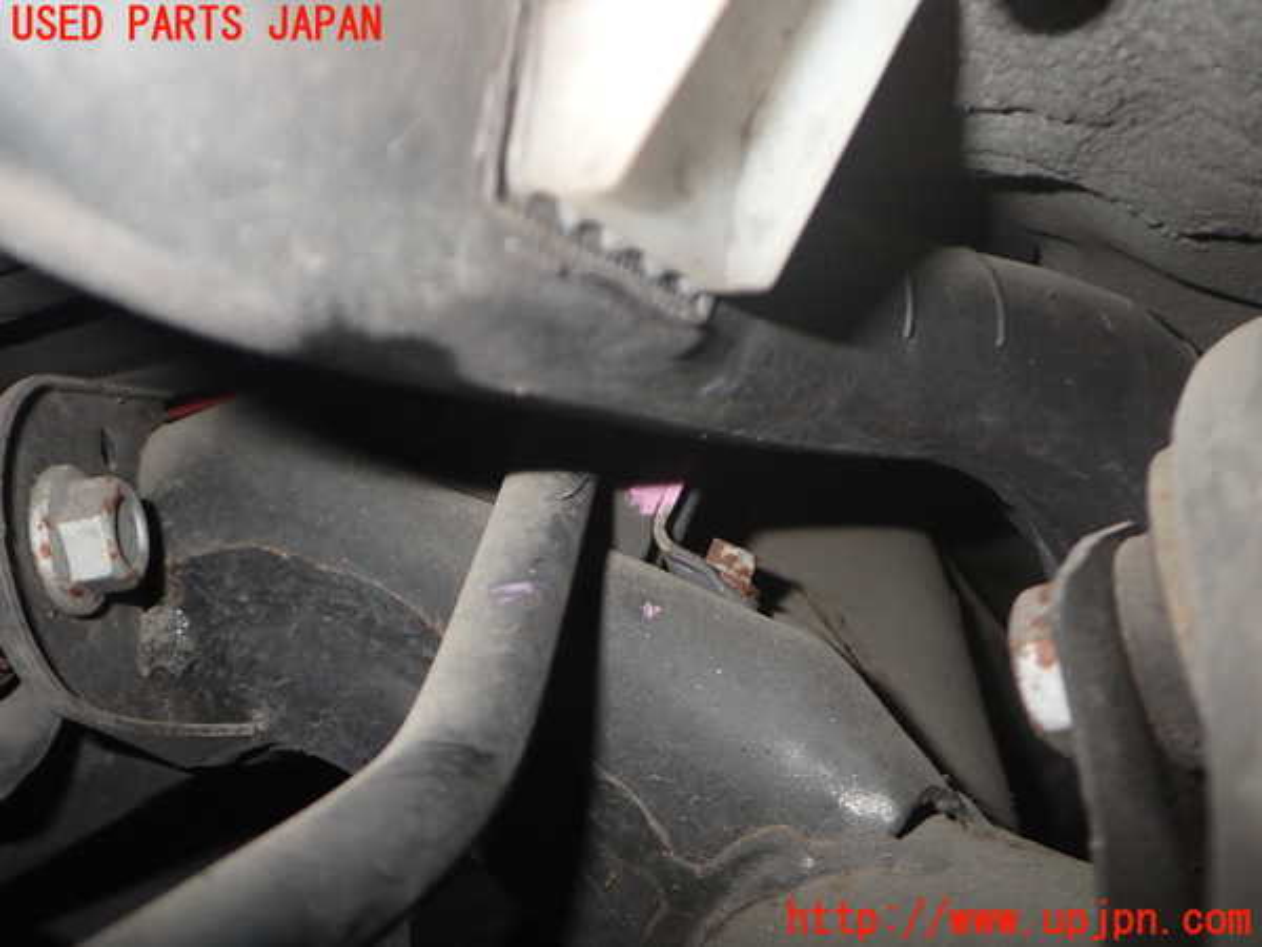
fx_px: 1094
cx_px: 631
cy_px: 474
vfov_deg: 46.8
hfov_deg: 60.0
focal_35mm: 30
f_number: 6.3
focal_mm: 5.4
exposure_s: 1/30
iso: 200
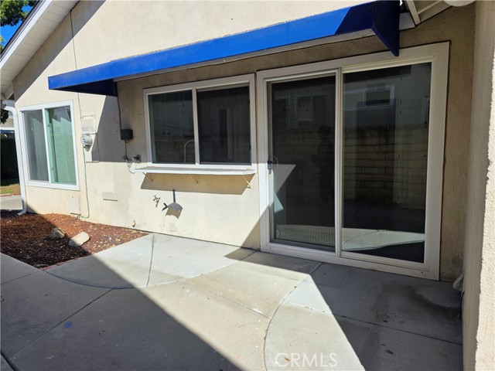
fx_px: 329
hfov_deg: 73.9
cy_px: 186
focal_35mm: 23
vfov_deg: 58.9
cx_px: 248
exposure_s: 1/7061
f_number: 1.7
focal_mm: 6.3
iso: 80
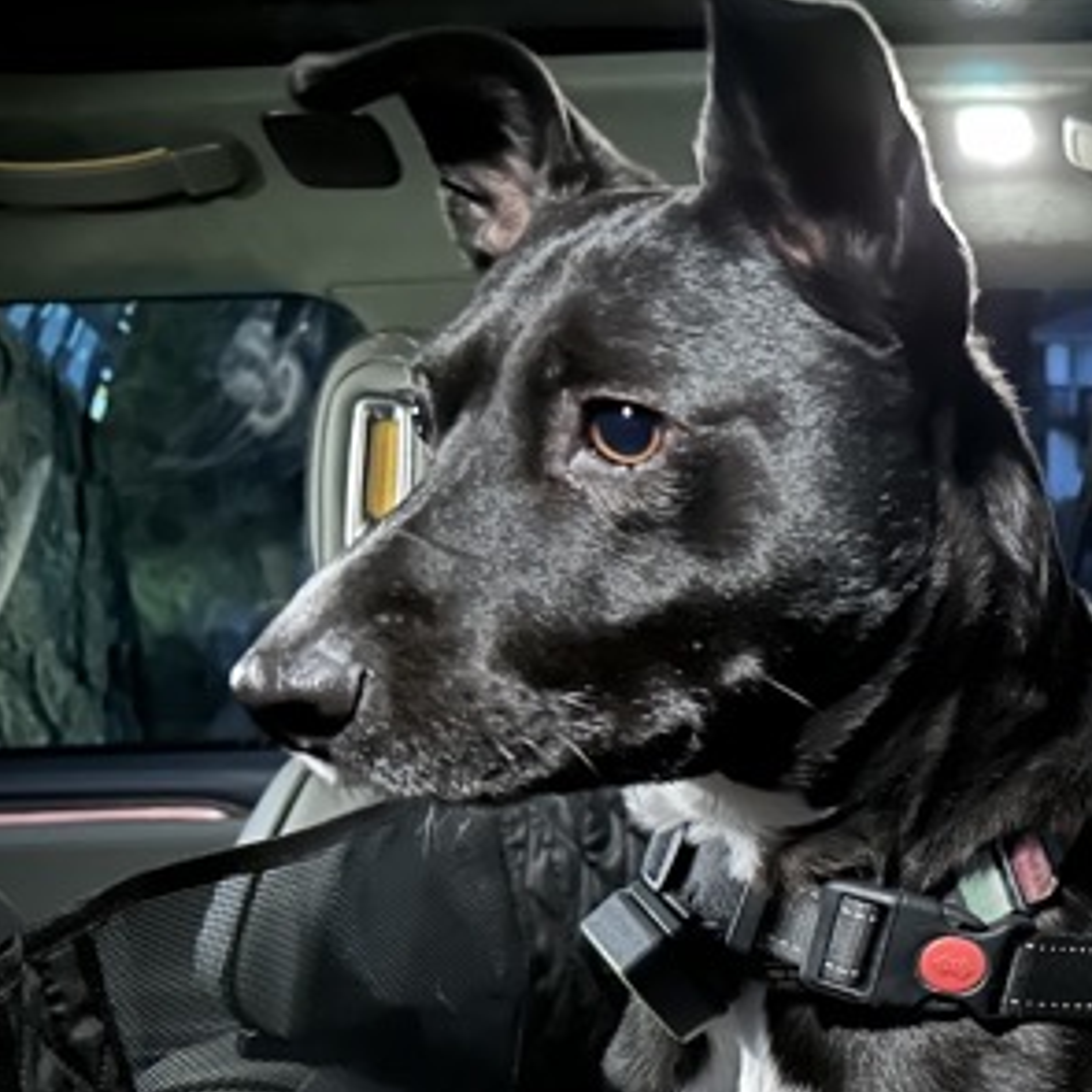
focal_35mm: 46
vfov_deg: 35.9
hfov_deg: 32.6
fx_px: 1642
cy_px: 822
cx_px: 1181
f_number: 1.78
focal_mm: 6.86
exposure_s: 1/5
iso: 3200
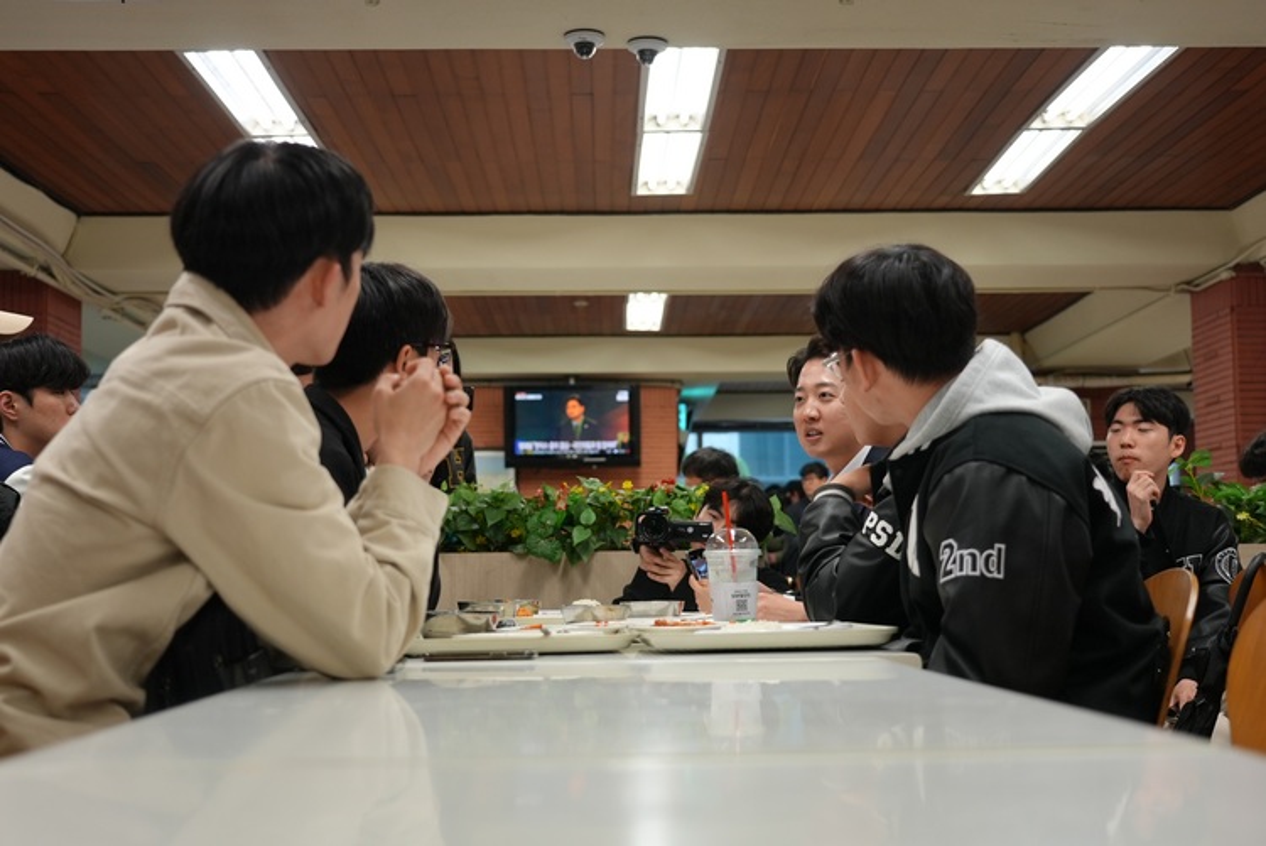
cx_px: 633
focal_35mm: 46
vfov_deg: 29.3
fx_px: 1619
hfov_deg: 42.7
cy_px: 423
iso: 1000
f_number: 4
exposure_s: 1/161
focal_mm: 46
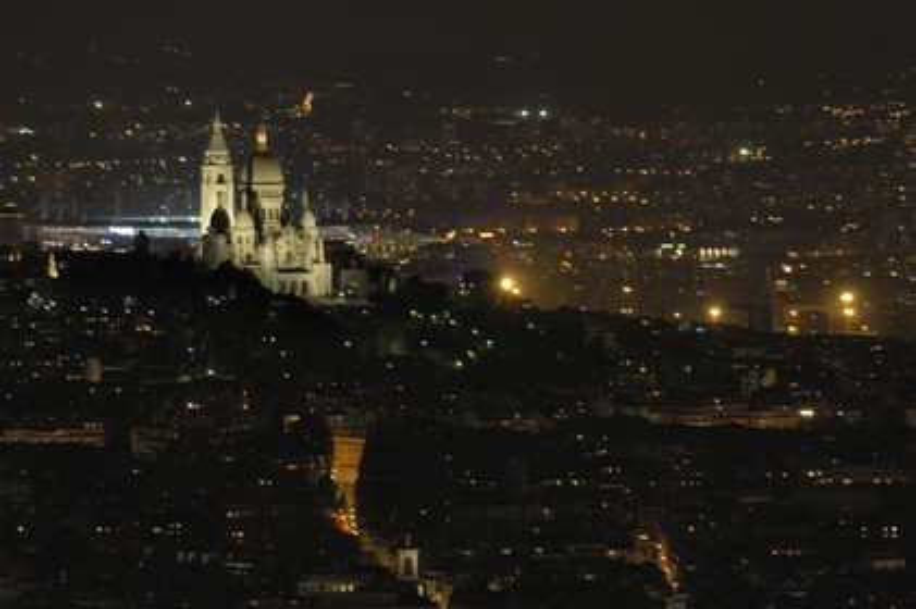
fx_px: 11441
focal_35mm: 450
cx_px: 458
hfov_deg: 4.6
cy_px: 304
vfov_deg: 3.1
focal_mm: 300
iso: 100
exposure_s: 2.2
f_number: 6.3
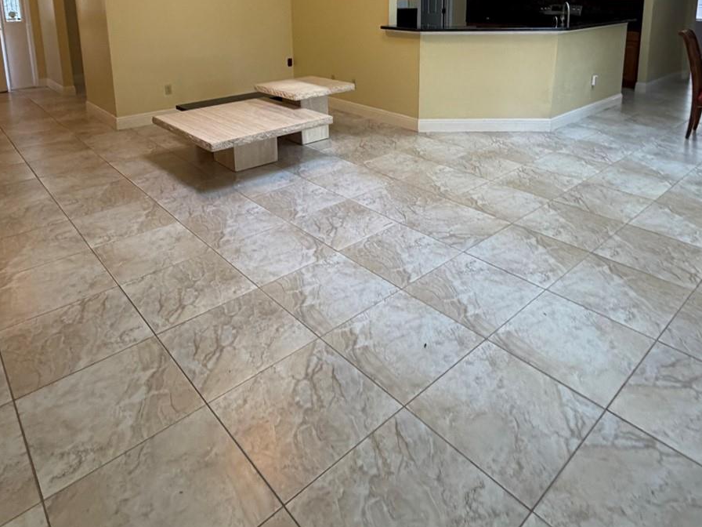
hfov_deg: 69.3
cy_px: 79
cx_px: 382
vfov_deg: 50.3
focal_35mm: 25
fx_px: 507
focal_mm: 2.22
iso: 320
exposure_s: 1/120
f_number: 2.2
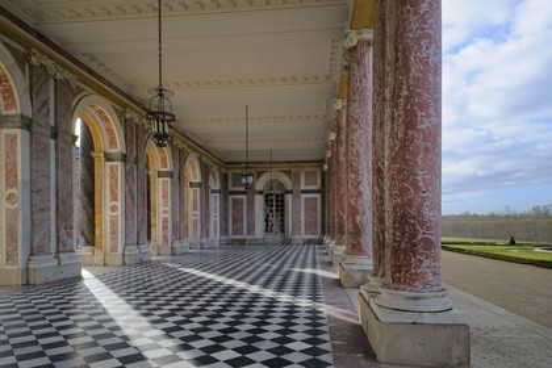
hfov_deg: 73.7
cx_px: 276
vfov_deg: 53.1
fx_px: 368
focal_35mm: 24
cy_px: 184
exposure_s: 1/60
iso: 200
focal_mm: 24
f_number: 16
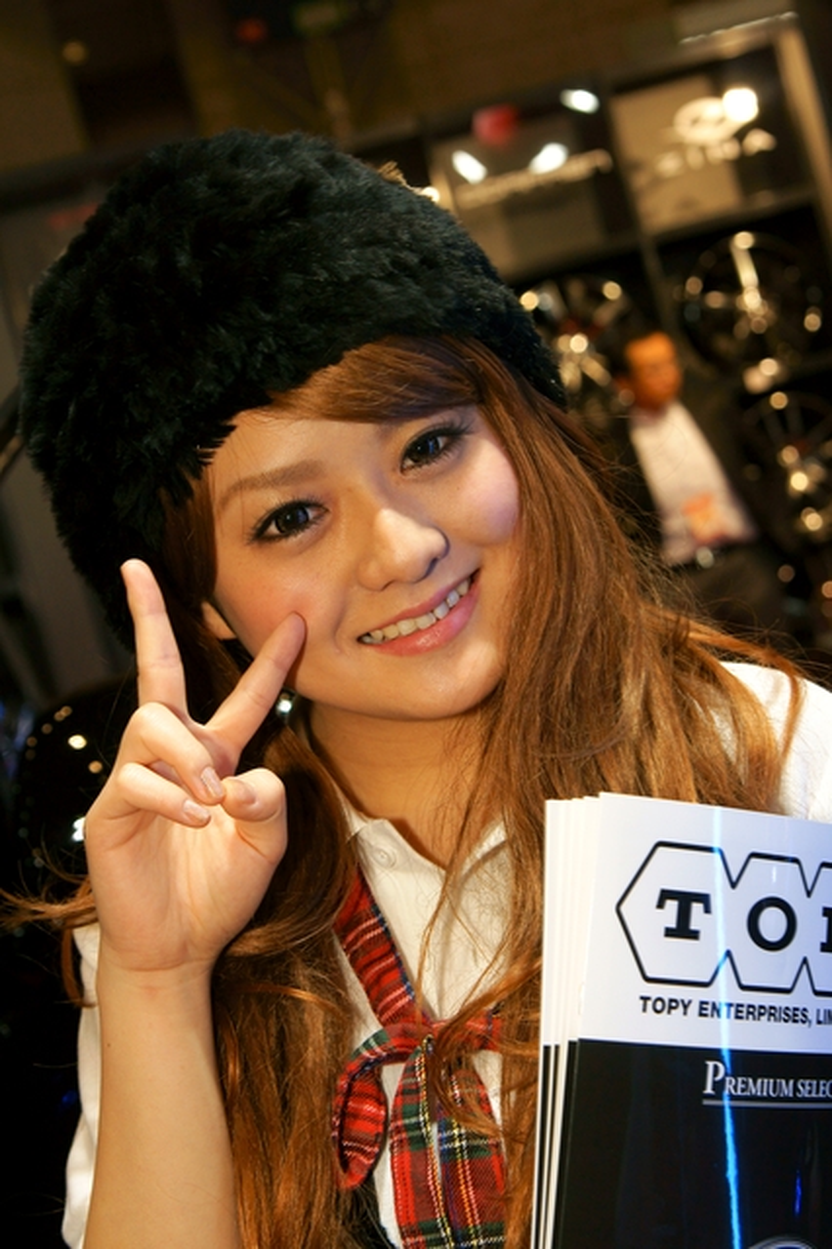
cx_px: 416
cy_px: 624
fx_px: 2342
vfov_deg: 29.9
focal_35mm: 68
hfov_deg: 20.1
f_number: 5.6
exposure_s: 1/80
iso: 200
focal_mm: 45
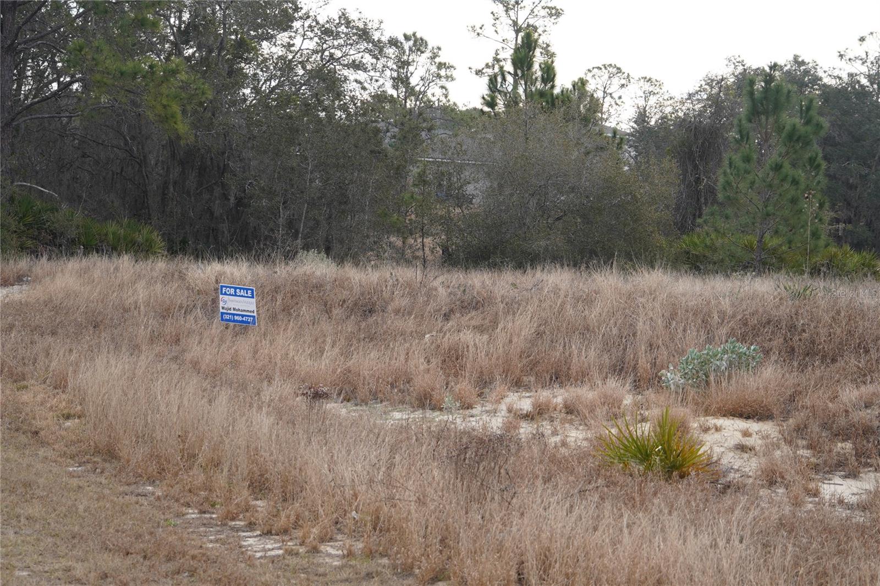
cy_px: 293
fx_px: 2004
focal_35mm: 82
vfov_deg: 16.6
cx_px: 440
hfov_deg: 24.8
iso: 100
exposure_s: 1/160
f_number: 5.6
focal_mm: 55
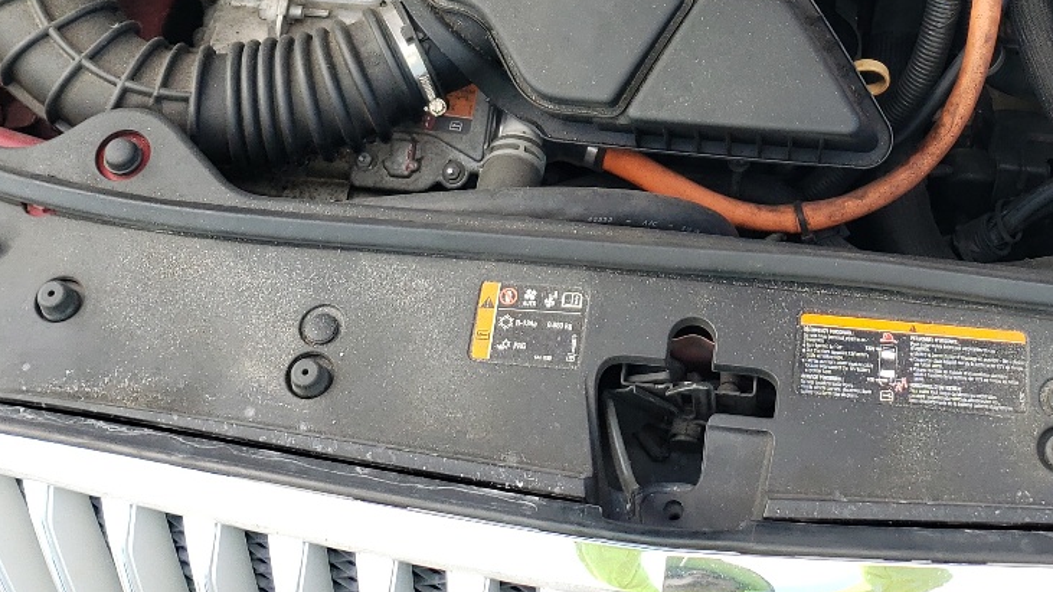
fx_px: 1731
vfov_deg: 18.2
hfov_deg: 33.1
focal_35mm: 62
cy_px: -163
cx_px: 801
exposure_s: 1/476
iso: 50
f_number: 1.5
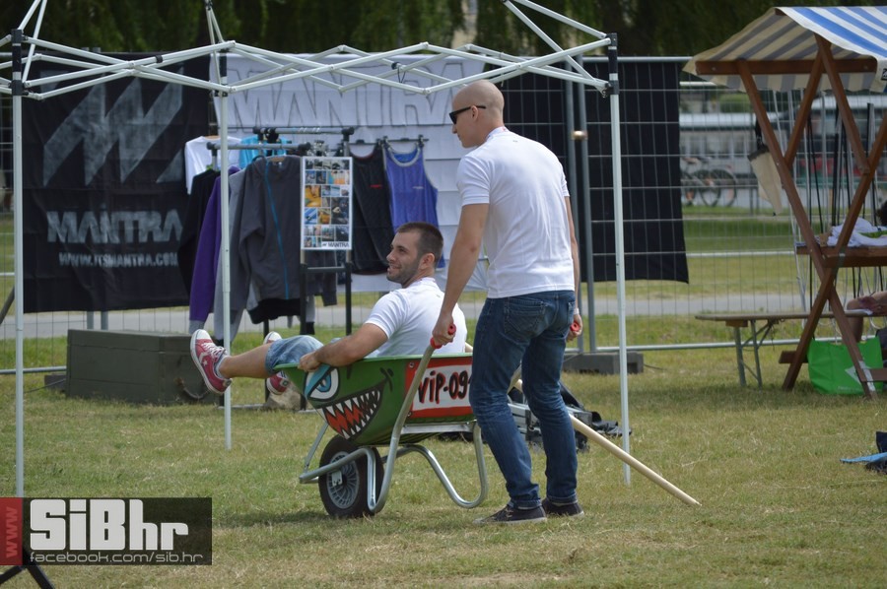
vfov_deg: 6.8
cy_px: 294
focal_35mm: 202
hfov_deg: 10.2
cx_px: 444
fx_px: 4984
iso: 200
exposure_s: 1/1600
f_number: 5.6
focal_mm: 135
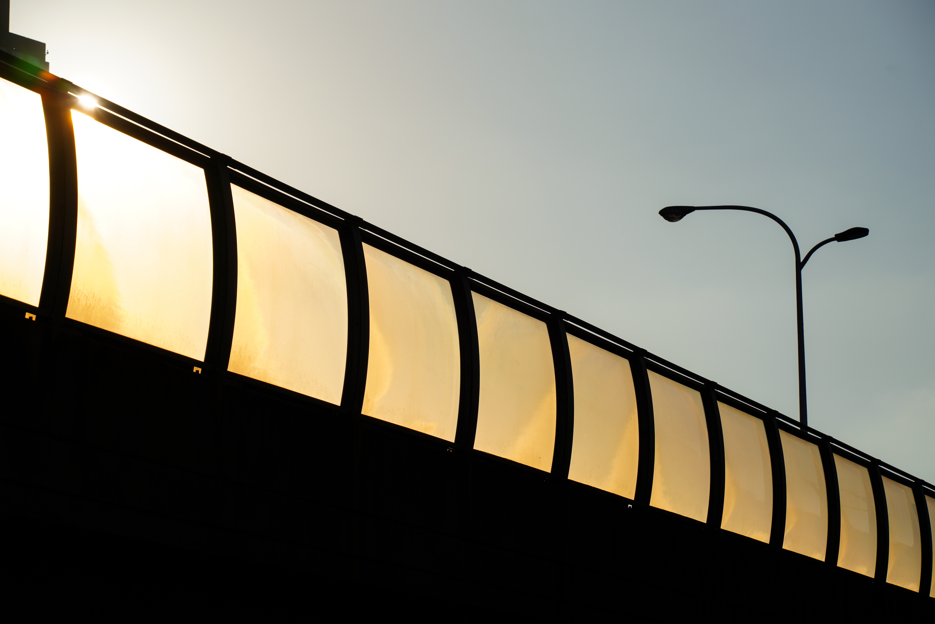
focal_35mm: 100
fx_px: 2597
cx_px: 468
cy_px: 312
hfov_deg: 20.4
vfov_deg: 13.7
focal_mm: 100
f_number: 8
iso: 100
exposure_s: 1/2000
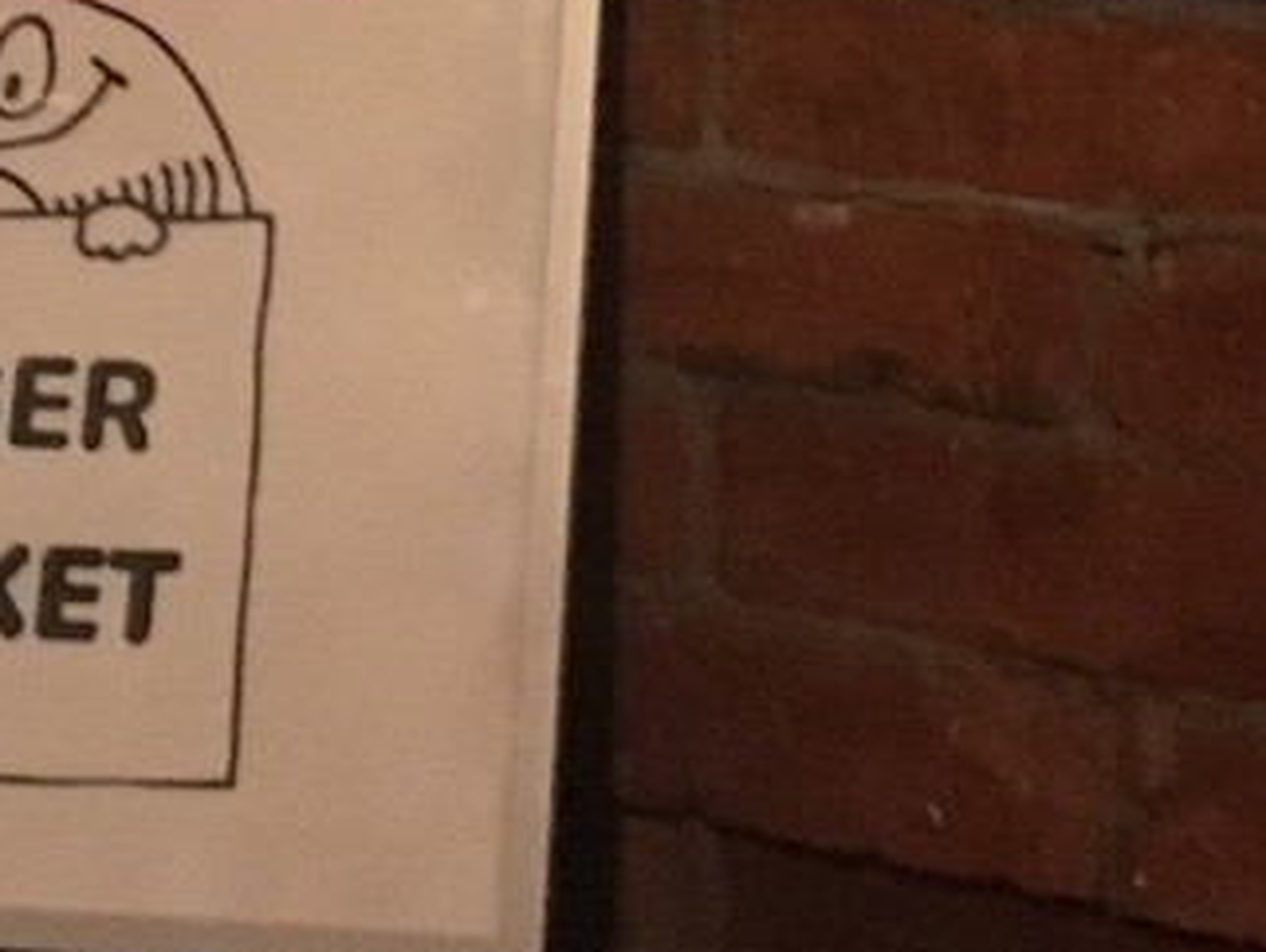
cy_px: -586
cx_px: 771
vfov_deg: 12.8
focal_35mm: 108
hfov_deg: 18.2
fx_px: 3953
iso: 1000
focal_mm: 4.15
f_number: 2.2
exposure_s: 1/17
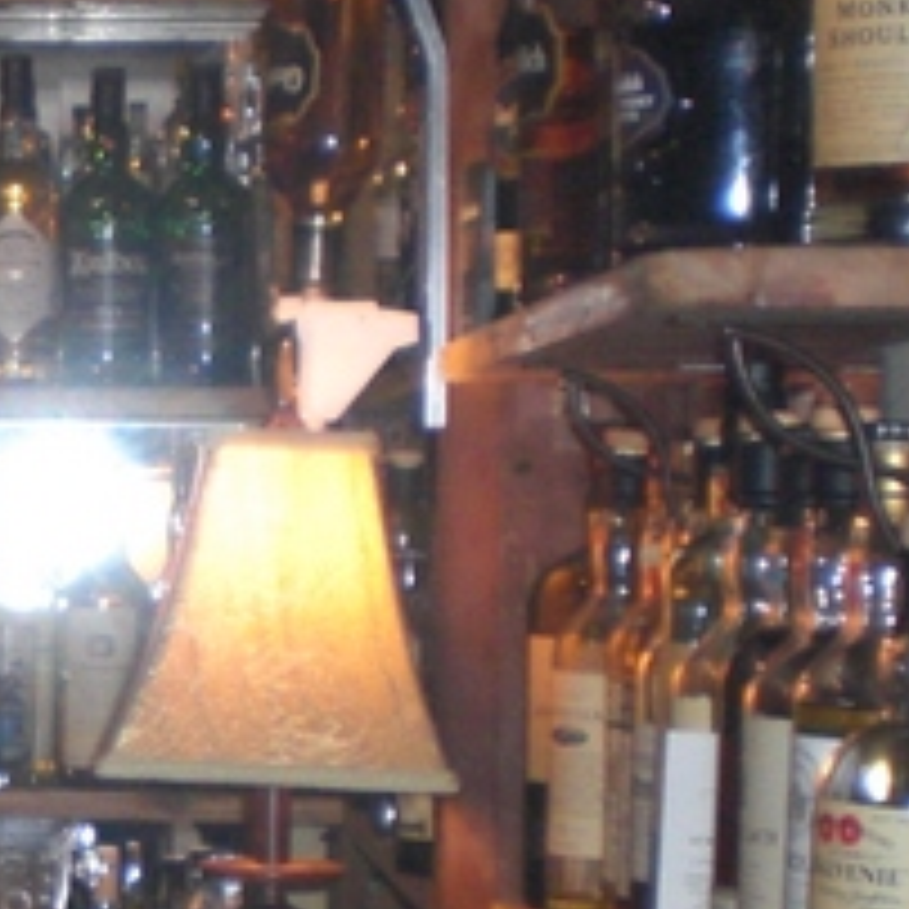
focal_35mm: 133
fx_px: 3951
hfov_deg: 12.1
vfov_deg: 13.1
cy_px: 634
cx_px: -680
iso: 200
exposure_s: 1/60
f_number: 3.1
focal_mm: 6.3
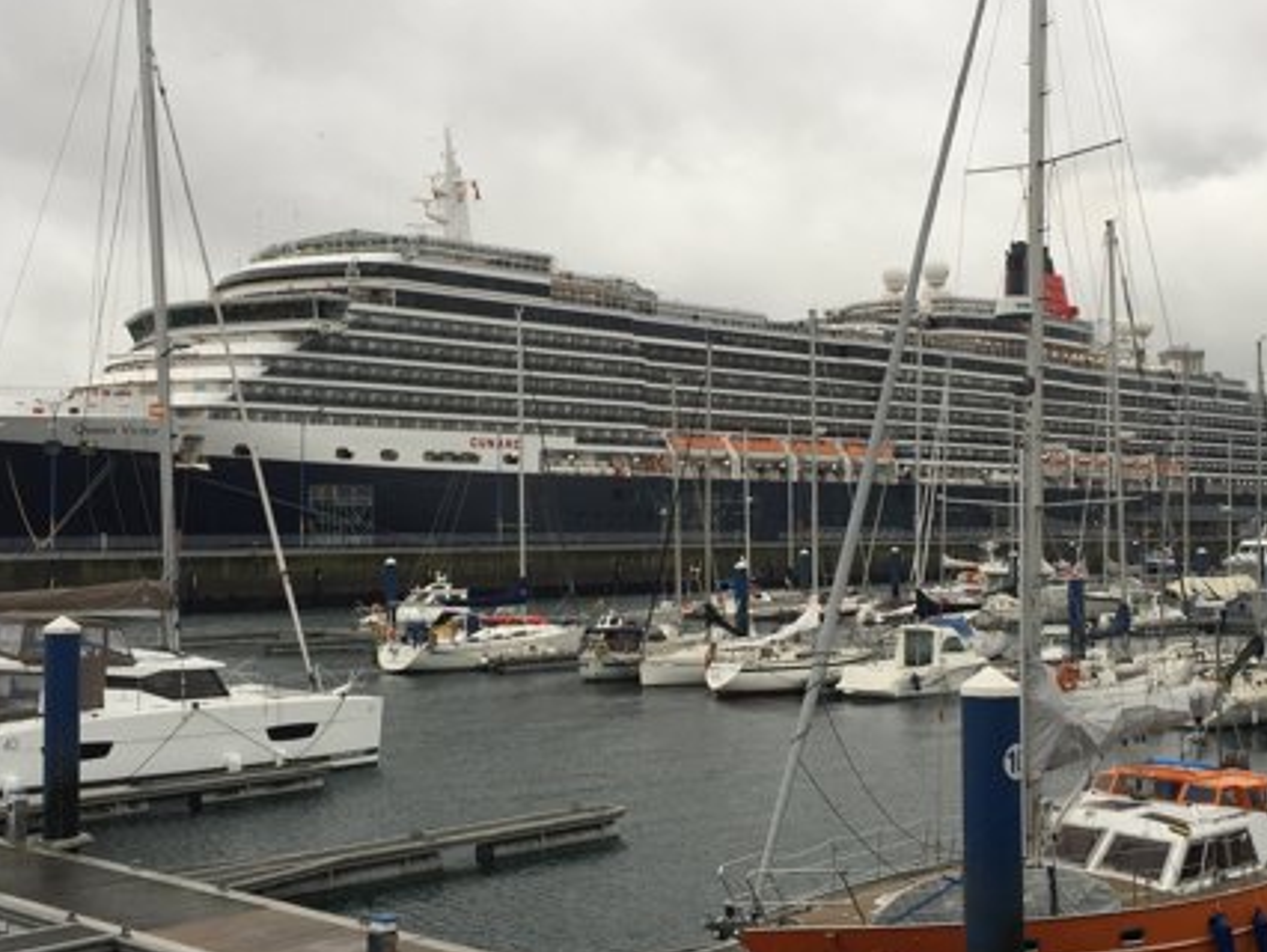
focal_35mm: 47
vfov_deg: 30.9
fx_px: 1721
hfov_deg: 40.4
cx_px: 660
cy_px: 494
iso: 40
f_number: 2.2
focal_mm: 4.15
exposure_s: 1/100
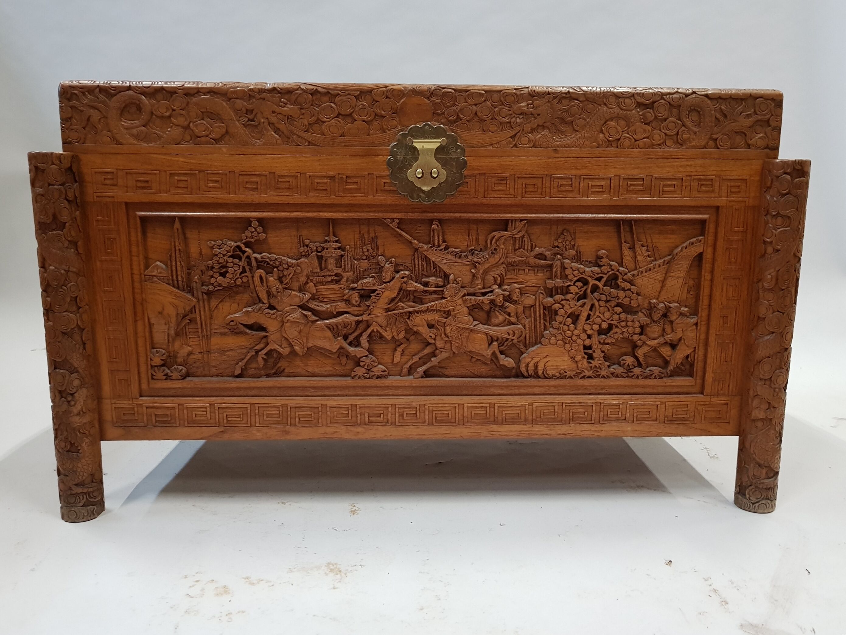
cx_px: 423
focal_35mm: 26
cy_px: 318
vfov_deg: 53.1
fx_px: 635
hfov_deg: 67.3
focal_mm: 4.2
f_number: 1.7
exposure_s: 1/33
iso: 250
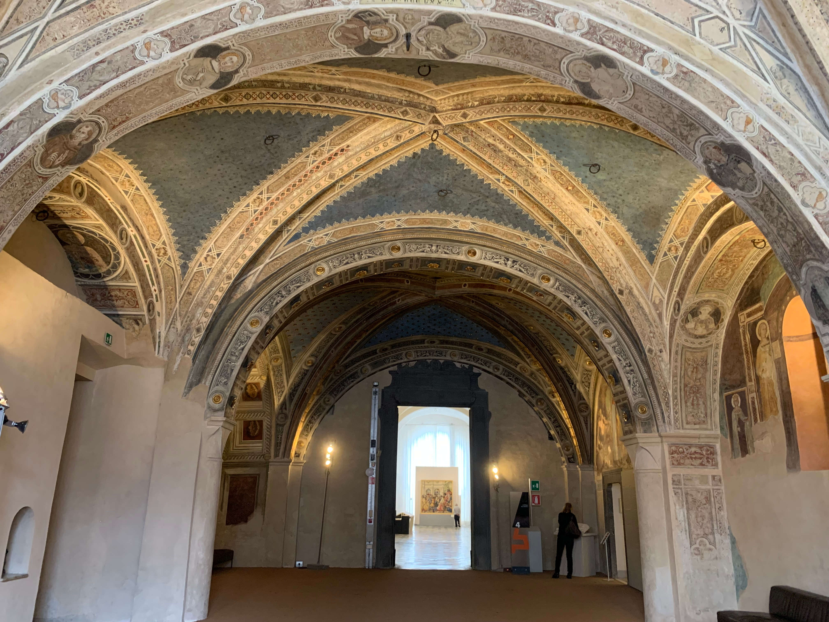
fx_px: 623
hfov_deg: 67.3
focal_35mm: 26
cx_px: 414
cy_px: 311
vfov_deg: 53.1
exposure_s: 1/50
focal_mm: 4.25
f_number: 1.8
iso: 400
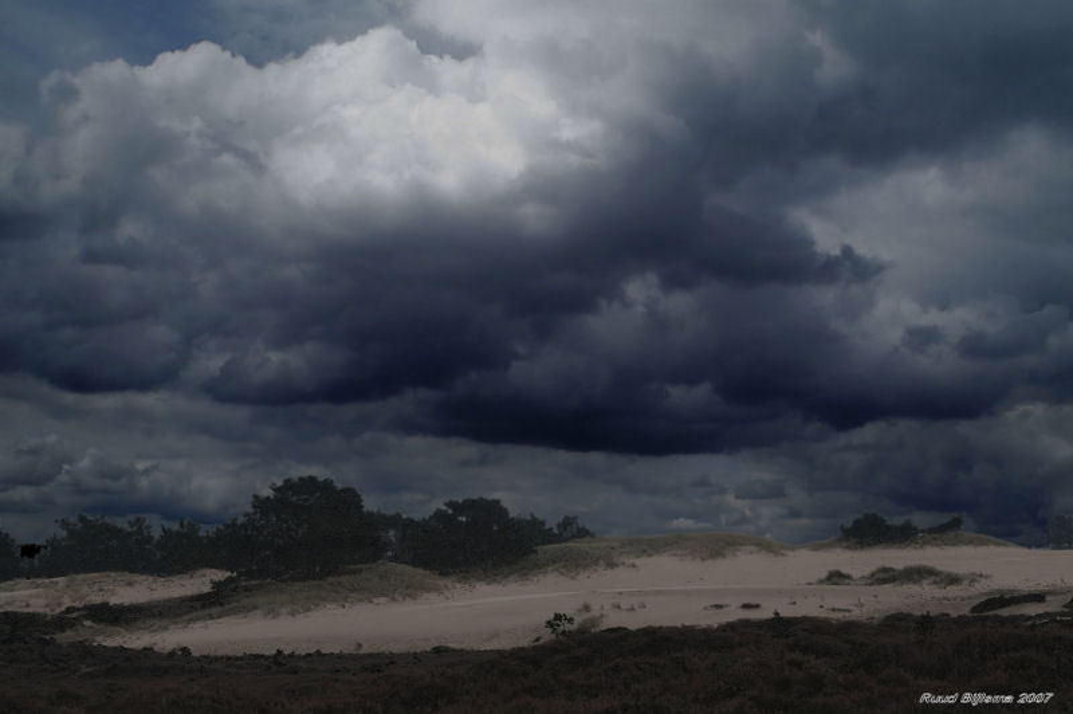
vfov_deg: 31.8
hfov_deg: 46.4
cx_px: 536
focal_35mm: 42
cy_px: 357
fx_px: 1251
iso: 400
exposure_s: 1/1500
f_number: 11
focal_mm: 28
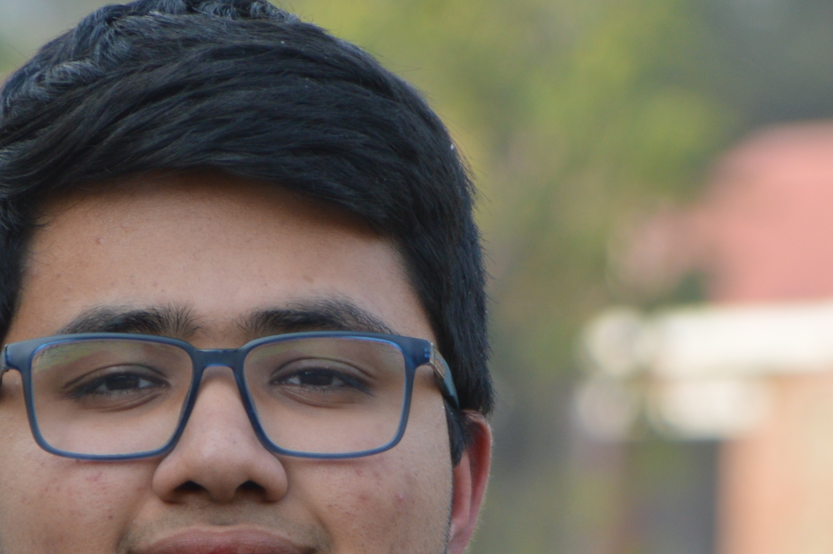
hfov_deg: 2.9
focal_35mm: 716
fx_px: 16564
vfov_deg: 1.9
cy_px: 738
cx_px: 242
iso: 200
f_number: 7.1
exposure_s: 1/160
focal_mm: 165
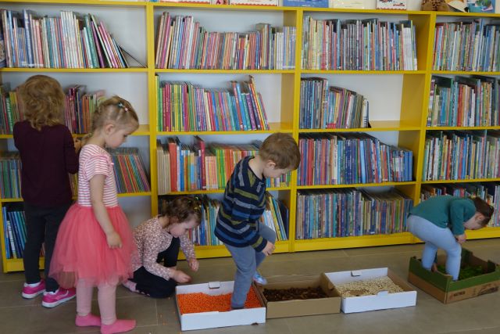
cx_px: 250
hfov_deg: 50.7
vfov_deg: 35.1
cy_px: 167
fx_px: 528
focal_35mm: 38
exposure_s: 1/60
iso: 125
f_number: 2.8
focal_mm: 13.94
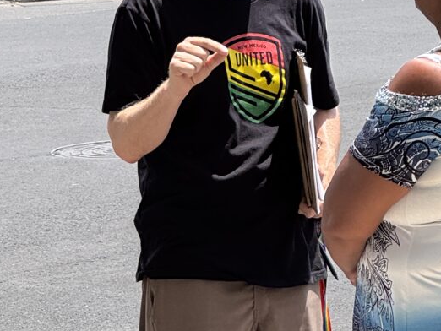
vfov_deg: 8.4
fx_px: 2256
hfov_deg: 11.1
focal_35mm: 177
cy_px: 178
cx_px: 306
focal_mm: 9
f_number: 2.8
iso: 25
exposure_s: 1/555
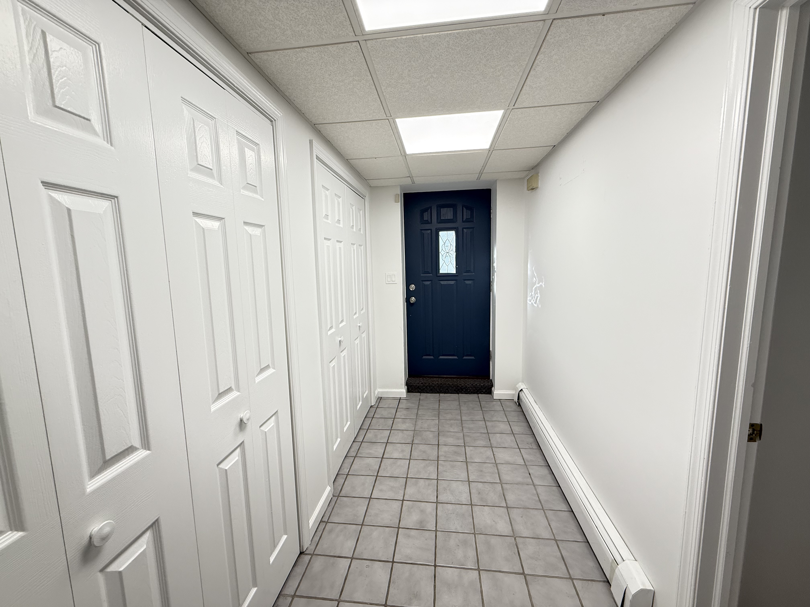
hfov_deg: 102.1
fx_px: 328
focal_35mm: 14
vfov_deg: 85.7
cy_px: 304
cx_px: 405
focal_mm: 2.22
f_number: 2.2
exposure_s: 1/120
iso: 200
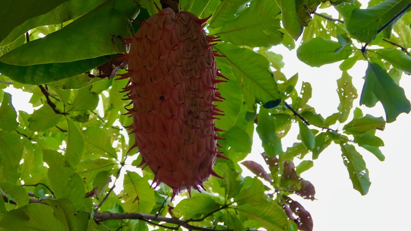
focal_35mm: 48
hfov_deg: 42.9
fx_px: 523
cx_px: 196
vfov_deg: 24.3
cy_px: 33
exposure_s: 1/176
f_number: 2.2
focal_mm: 4.15
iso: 25
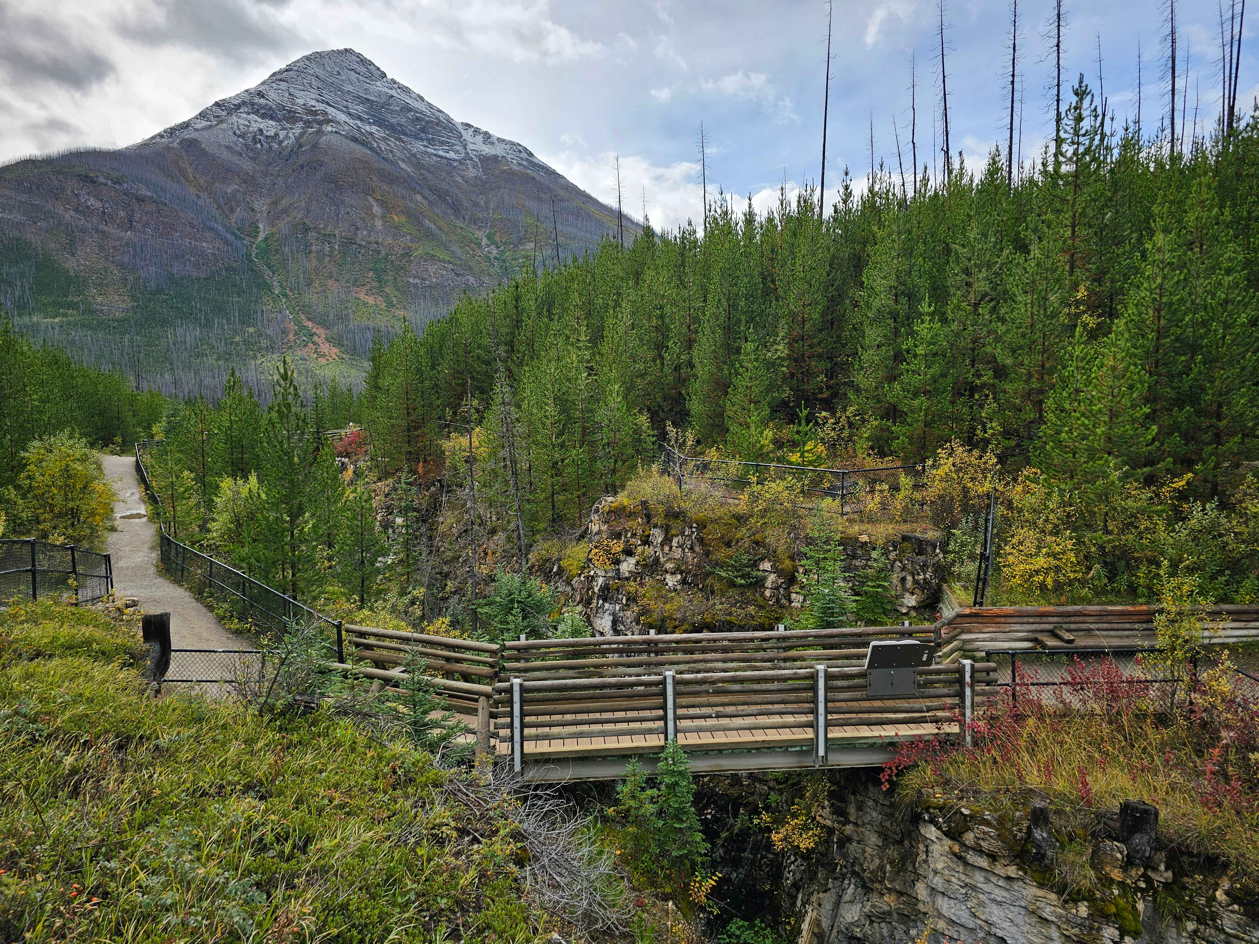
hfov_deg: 73.9
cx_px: 630
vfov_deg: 58.9
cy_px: 472
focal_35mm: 23
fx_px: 837
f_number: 1.7
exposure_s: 1/611
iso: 10
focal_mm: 6.3
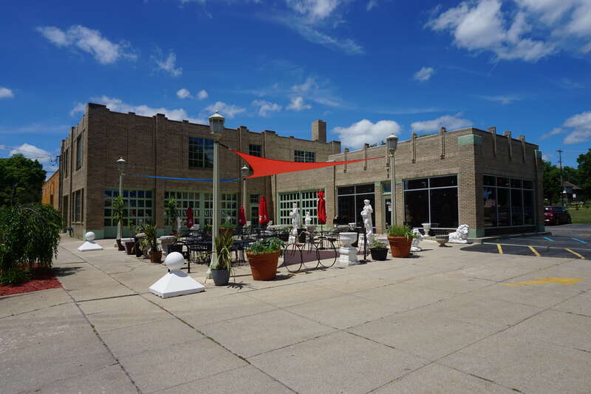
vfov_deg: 53.1
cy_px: 197
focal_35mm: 24
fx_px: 394
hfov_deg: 73.8
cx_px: 296
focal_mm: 16
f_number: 11
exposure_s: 1/250
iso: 100
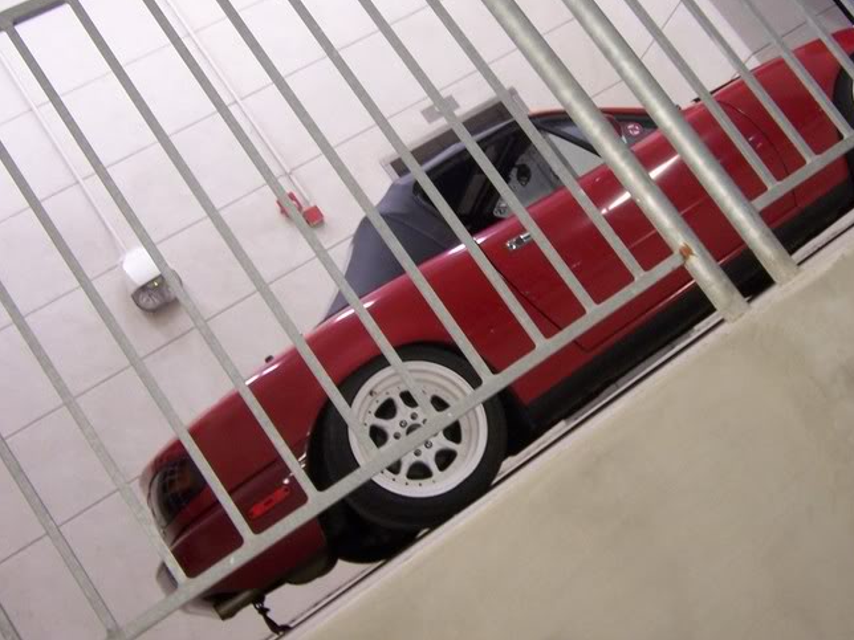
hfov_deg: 45.7
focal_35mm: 41
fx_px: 1011
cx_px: 487
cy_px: 244
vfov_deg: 35.0
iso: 140
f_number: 3.4
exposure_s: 1/8
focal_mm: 5.5
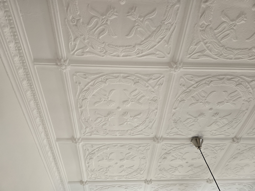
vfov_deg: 58.9
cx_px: 128
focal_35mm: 23
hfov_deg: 73.9
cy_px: 96
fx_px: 169
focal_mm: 6.3
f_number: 1.7
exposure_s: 1/100
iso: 200
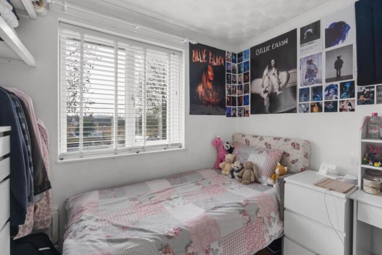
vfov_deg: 72.1
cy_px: 128
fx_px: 175
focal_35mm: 16
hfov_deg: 95.0
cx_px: 191
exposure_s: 1/4
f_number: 8
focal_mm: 16.5
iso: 320
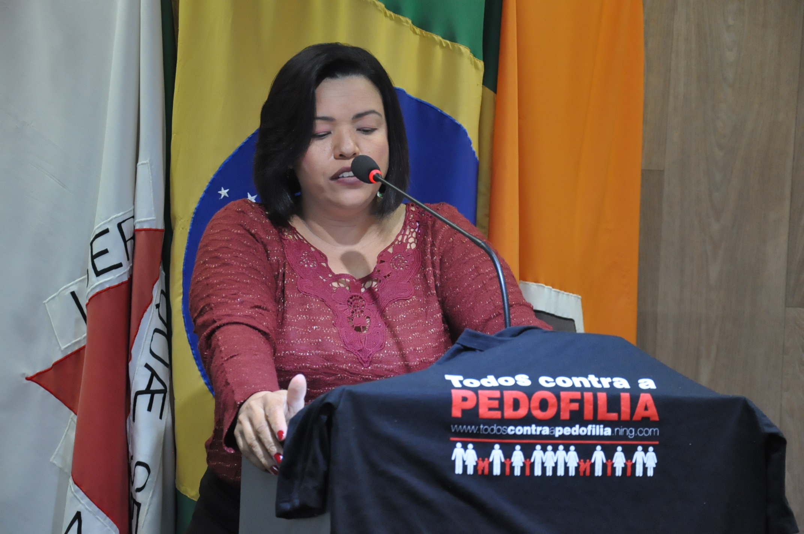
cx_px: 402
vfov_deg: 13.8
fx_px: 2208
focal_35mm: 99
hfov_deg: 20.6
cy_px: 267
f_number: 5.3
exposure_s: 1/80
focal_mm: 66
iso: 2000
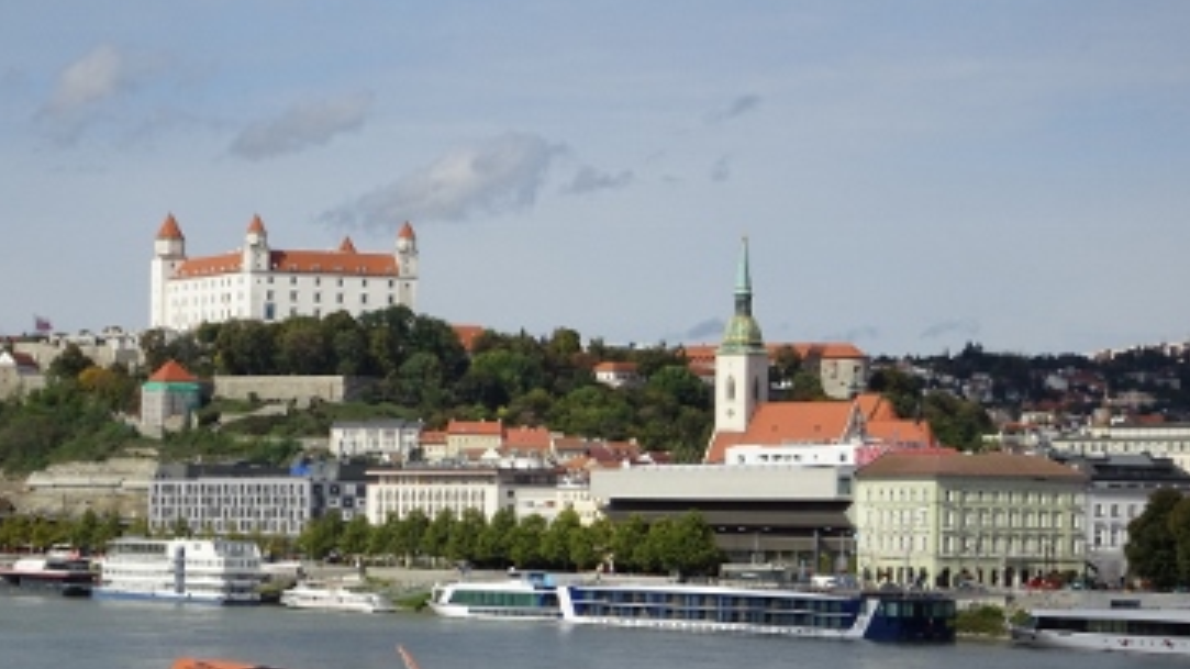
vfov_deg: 10.2
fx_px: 3755
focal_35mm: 119
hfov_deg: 18.0
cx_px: 424
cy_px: 481
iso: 80
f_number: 5
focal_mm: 14.12
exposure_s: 1/800
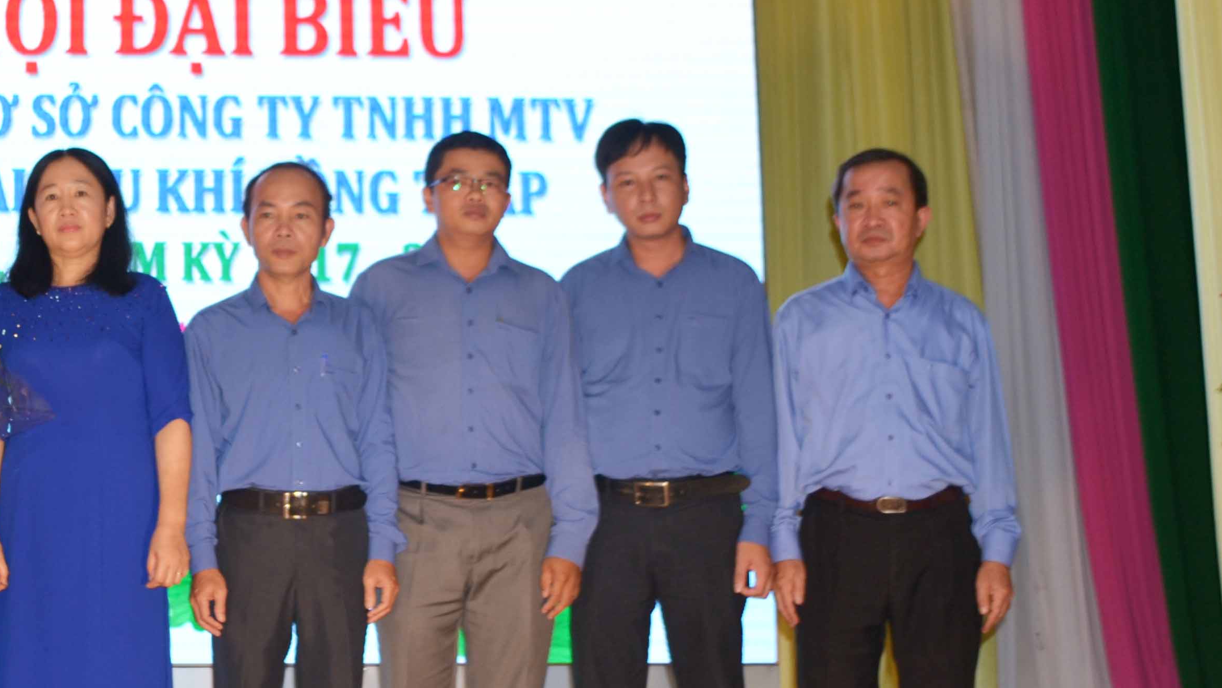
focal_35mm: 68
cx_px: 61
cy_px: 258
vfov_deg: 17.7
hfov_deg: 29.4
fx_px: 2204
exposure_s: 1/30
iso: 125
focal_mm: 22
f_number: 4
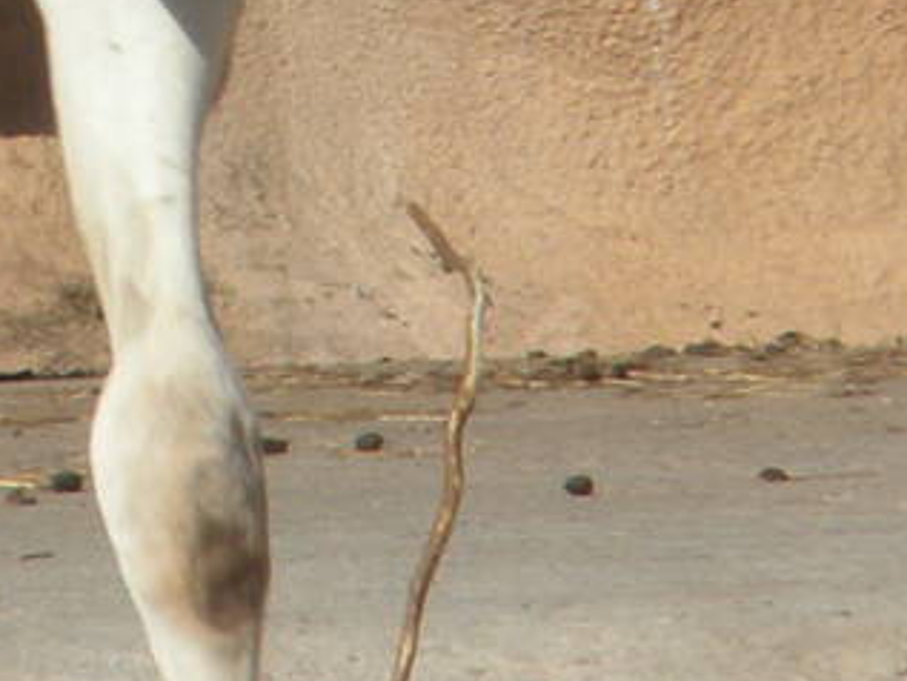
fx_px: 34390
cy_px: -815
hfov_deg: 1.5
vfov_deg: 1.1
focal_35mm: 1312
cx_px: -578
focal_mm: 46.2
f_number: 14
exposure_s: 1/105
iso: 64
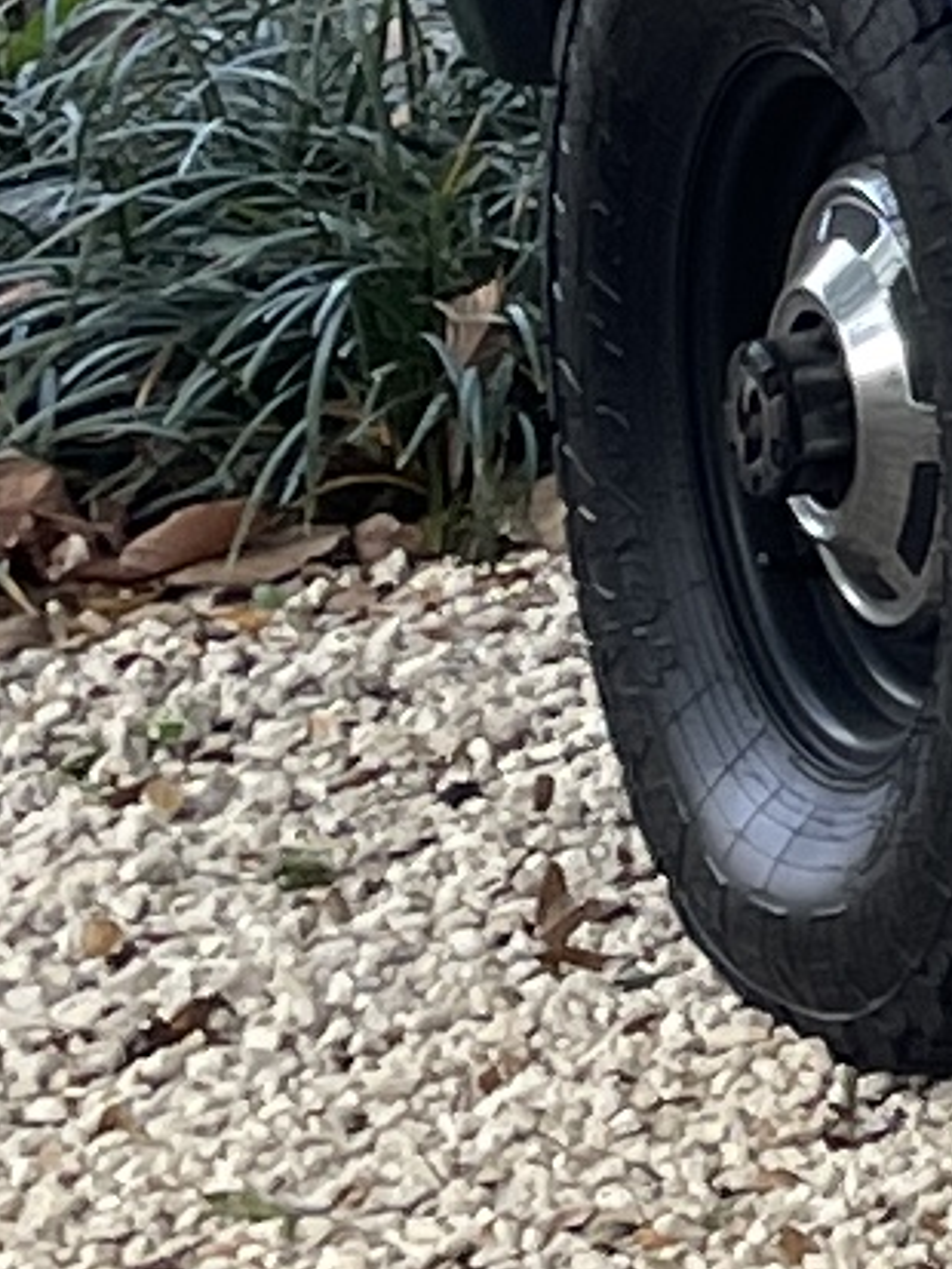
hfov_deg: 5.1
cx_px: 4091
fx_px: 9309
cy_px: -1035
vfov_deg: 7.6
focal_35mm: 254
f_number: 1.6
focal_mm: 4.2
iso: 32
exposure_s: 1/293
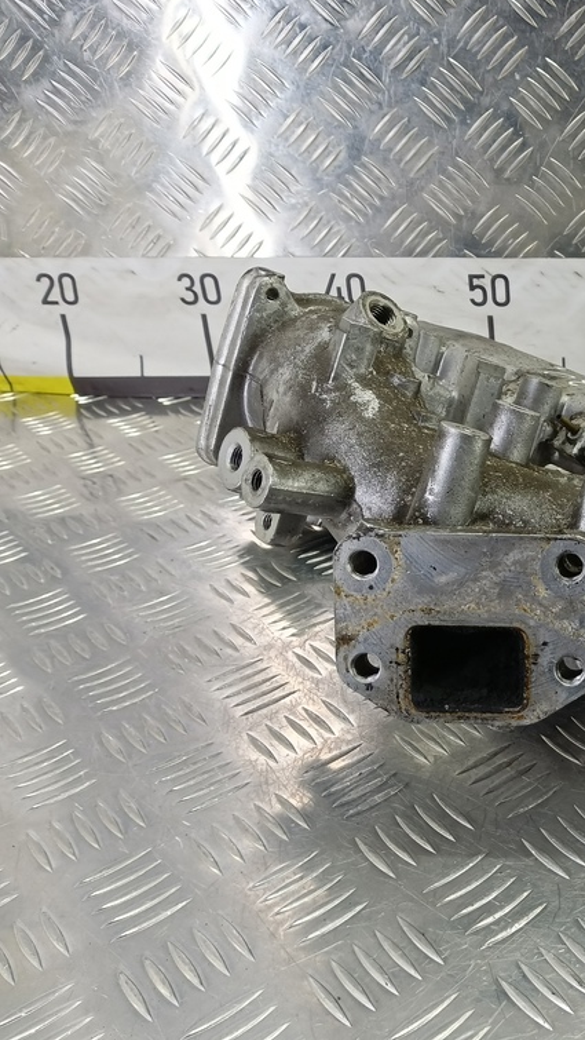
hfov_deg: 30.6
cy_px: 522
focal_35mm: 34
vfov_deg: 58.0
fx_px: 937
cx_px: 661
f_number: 1.6
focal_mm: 4.11
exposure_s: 1/50
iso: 157
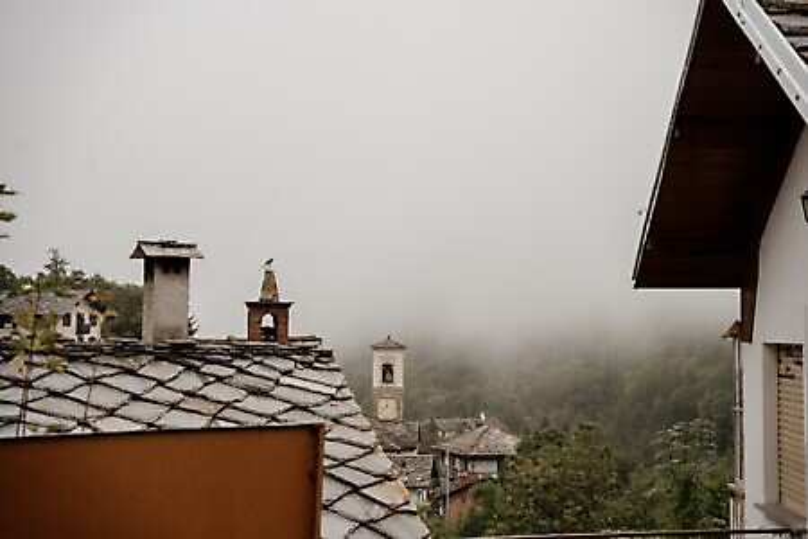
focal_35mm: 75
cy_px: 270
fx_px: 1683
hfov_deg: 27.0
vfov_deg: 18.2
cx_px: 404
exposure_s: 1/500
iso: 80
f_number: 4.5
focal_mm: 75
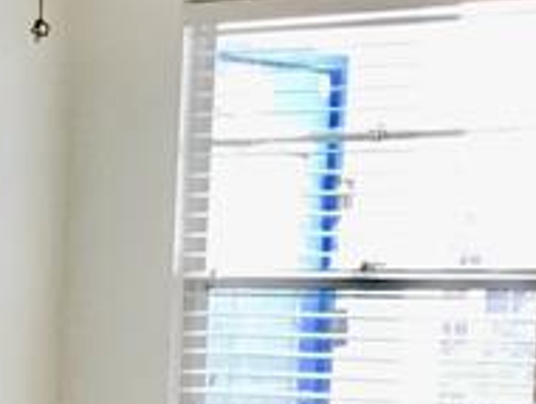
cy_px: 718
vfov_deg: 8.6
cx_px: -268
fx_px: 2589
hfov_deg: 11.3
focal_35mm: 167
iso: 25
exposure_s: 1/40
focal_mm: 3.3
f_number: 2.4
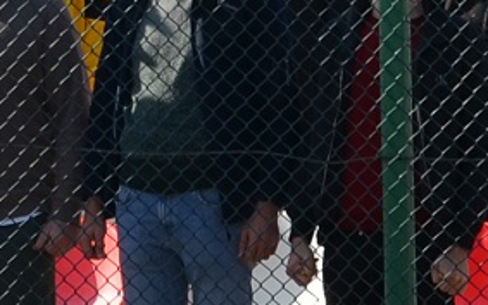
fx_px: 6026
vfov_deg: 2.9
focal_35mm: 453
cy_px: -174
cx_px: 71
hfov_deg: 4.6
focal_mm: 42
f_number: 8
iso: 110
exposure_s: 1/250
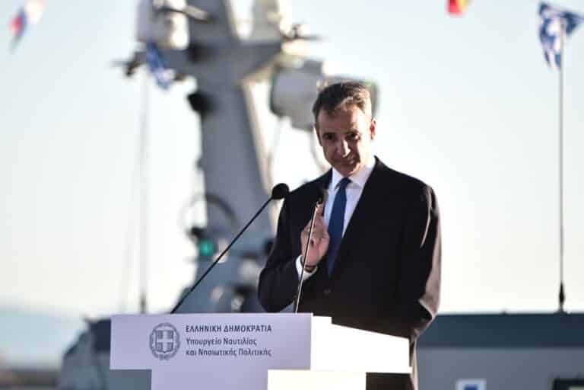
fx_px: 4737
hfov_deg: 7.1
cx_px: 292
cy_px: 195
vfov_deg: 4.7
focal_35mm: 292
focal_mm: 195
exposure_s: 1/2500
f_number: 2.8
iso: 500
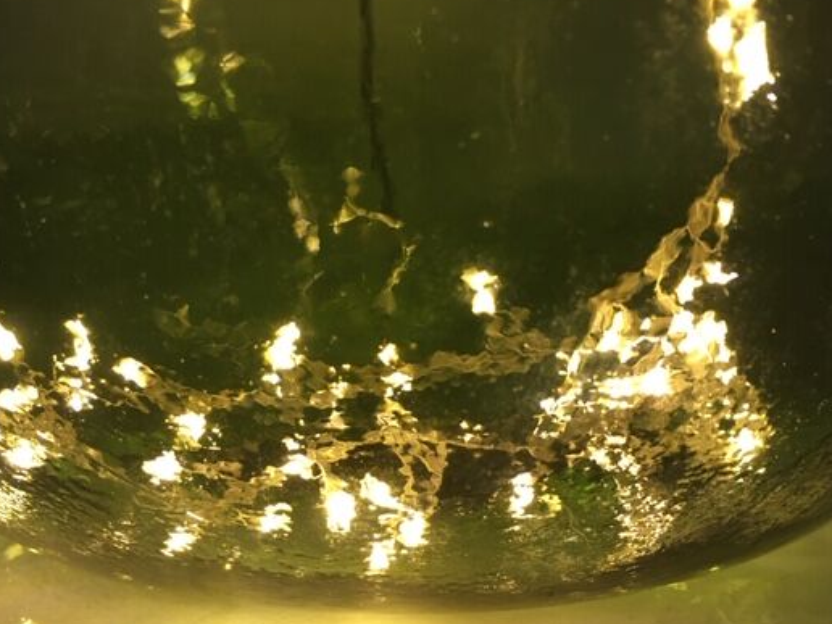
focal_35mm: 36
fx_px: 865
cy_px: 311
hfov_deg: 51.3
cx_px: 393
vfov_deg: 39.7
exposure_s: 1/33
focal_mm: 4.15
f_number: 2.2
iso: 64
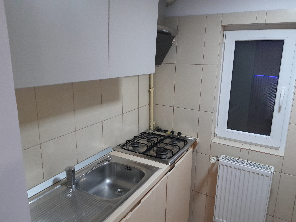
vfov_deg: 53.1
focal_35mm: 26
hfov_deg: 67.3
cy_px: 111
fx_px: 222
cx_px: 148
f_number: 1.8
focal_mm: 4
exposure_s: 1/50
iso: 250
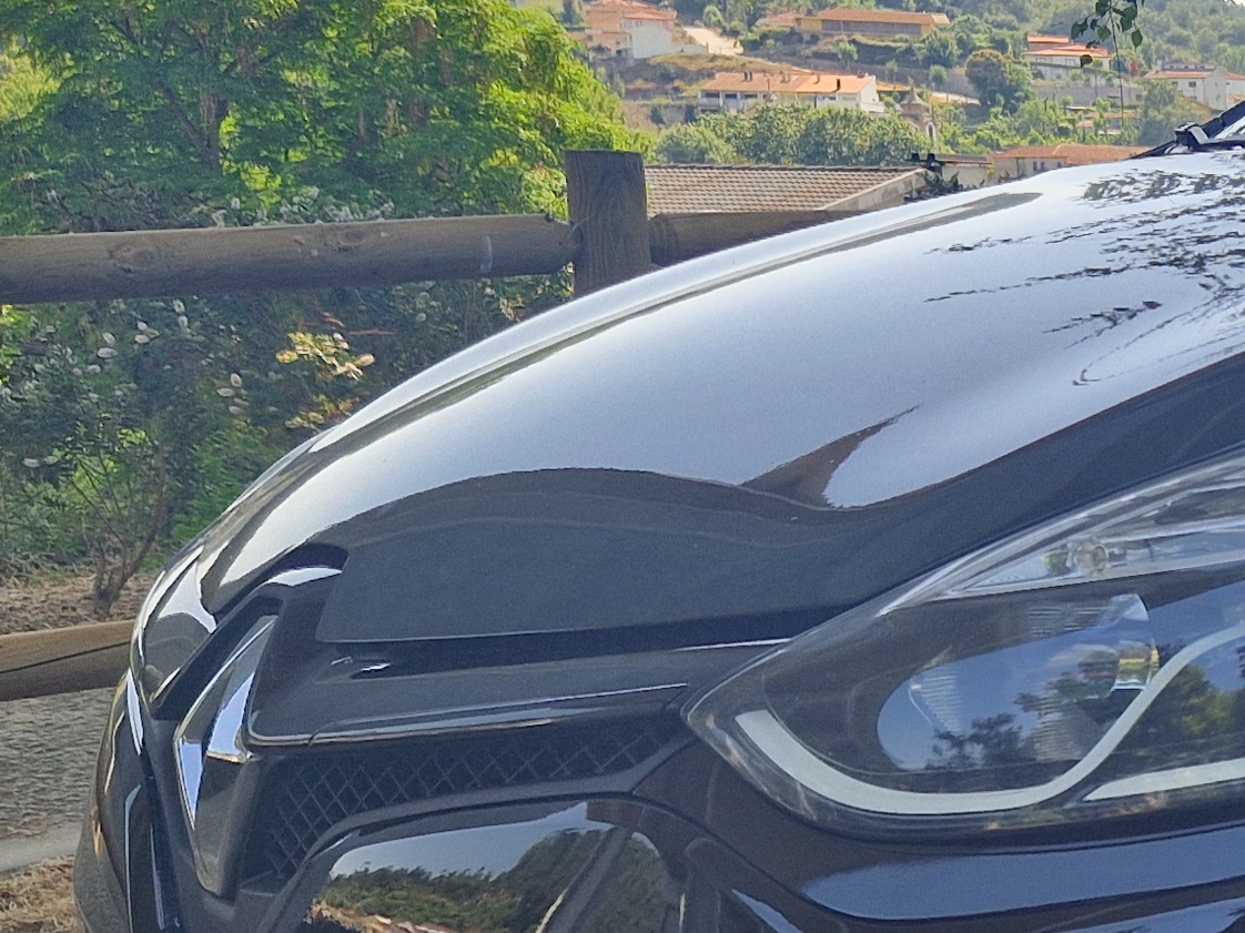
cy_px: 844
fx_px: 2949
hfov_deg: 20.8
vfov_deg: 17.7
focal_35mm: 82
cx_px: 1793
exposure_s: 1/429
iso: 50
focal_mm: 5.4
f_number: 1.8
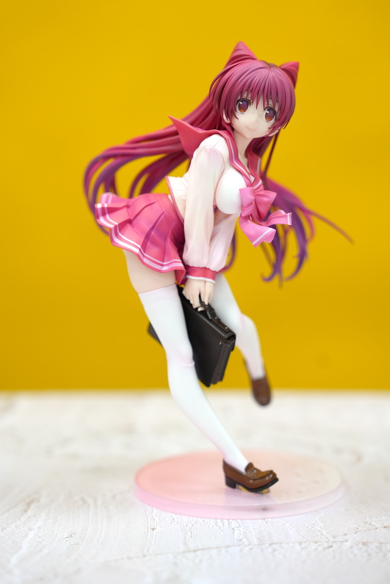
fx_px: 1137
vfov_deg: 28.8
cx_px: 195
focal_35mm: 70
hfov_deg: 19.5
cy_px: 292
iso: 200
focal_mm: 70
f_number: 2.8
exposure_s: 1/60
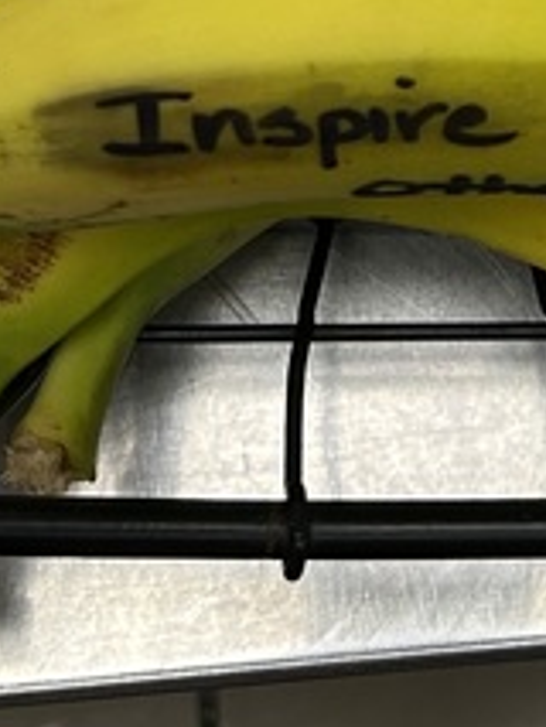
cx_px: 450
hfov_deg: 11.8
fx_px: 2626
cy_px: -744
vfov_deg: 13.4
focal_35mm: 125
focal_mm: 5.7
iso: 80
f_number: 1.5
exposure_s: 1/120
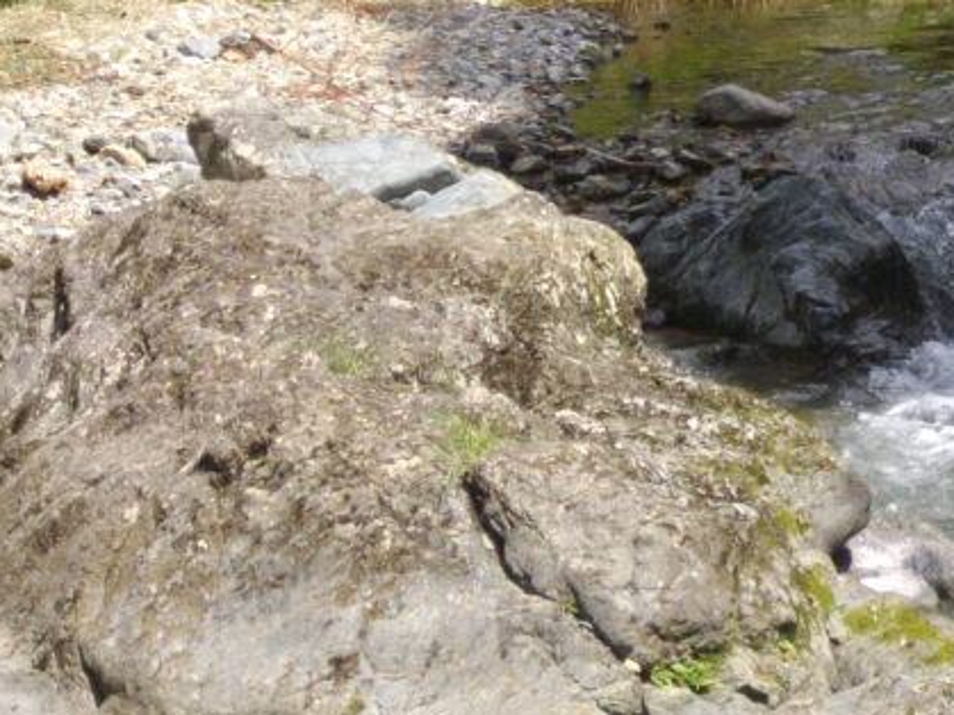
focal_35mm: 274
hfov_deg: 7.2
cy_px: 109
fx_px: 7549
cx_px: 1086
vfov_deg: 5.4
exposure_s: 1/250
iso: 100
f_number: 5.2
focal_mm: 18.6
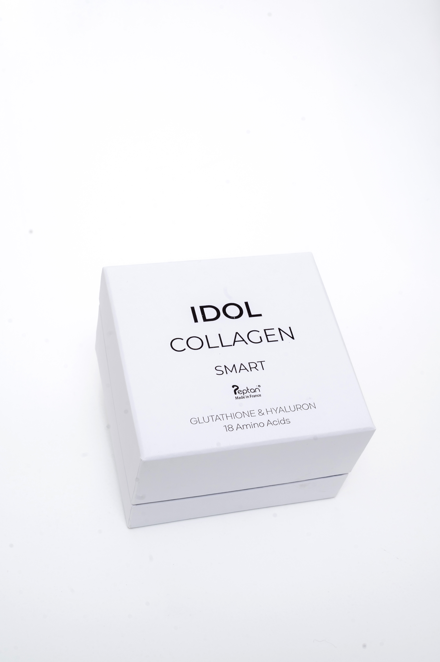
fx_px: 844
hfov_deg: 29.2
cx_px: 220
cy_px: 331
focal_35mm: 46
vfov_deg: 42.8
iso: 800
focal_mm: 46
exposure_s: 1/125
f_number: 11
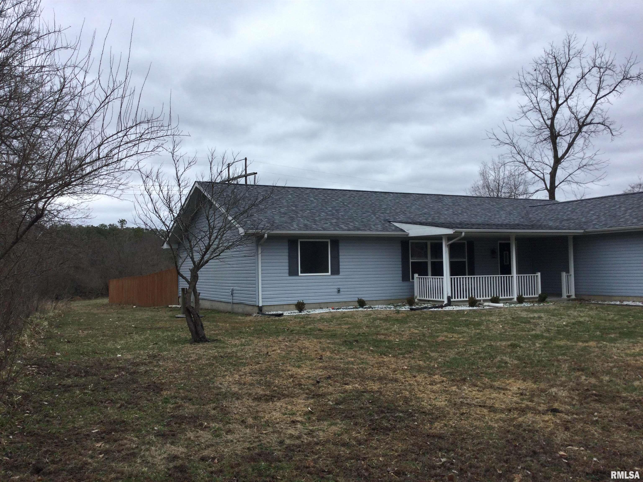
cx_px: 322
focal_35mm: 31
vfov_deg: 45.4
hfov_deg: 58.4
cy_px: 241
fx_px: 576
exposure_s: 1/316
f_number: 2.4
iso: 25
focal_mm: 3.3
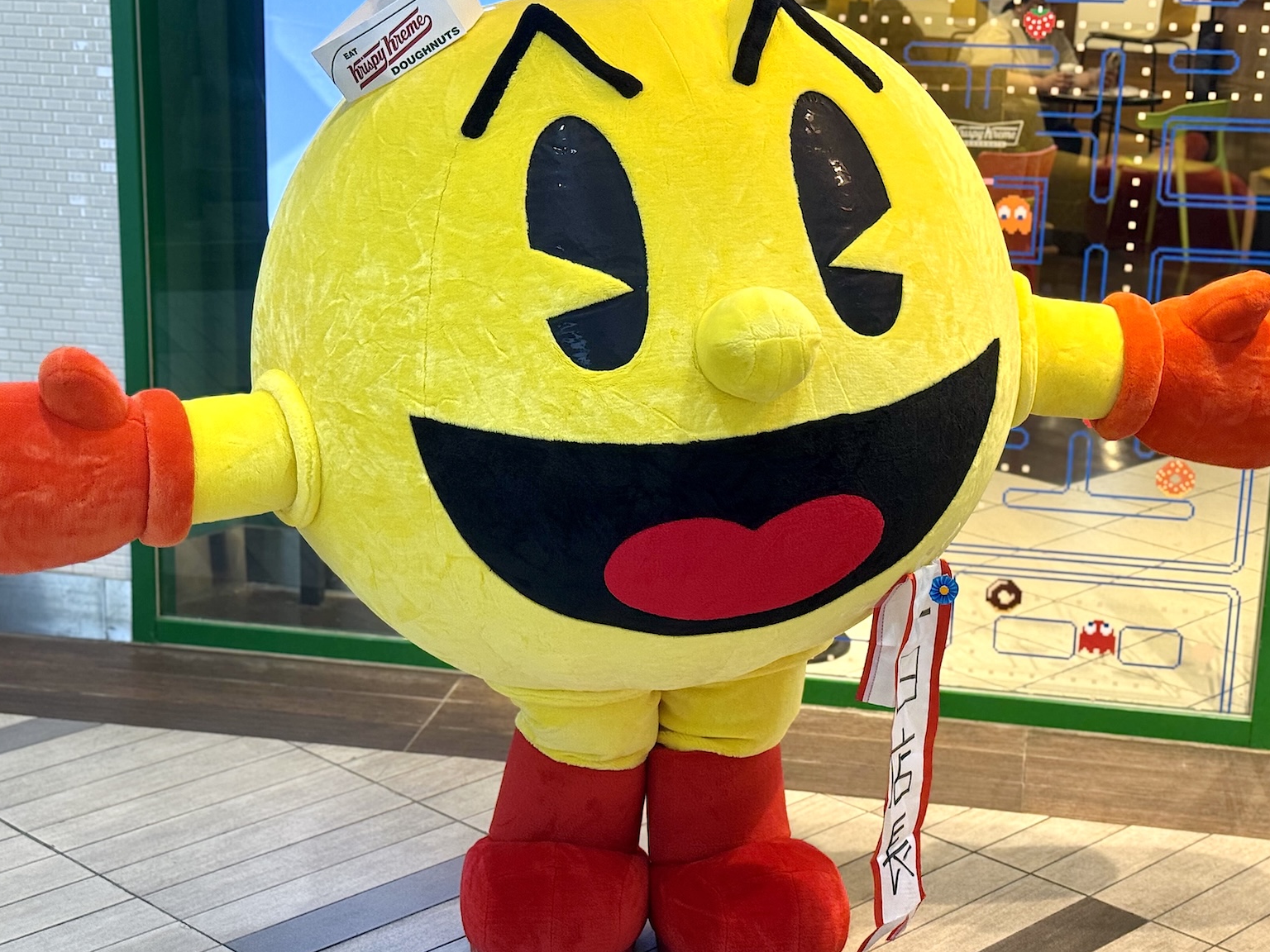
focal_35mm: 60
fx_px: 2201
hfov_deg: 32.2
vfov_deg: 24.4
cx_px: 624
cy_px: 481
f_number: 1.78
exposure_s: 1/50
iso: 50
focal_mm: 6.76
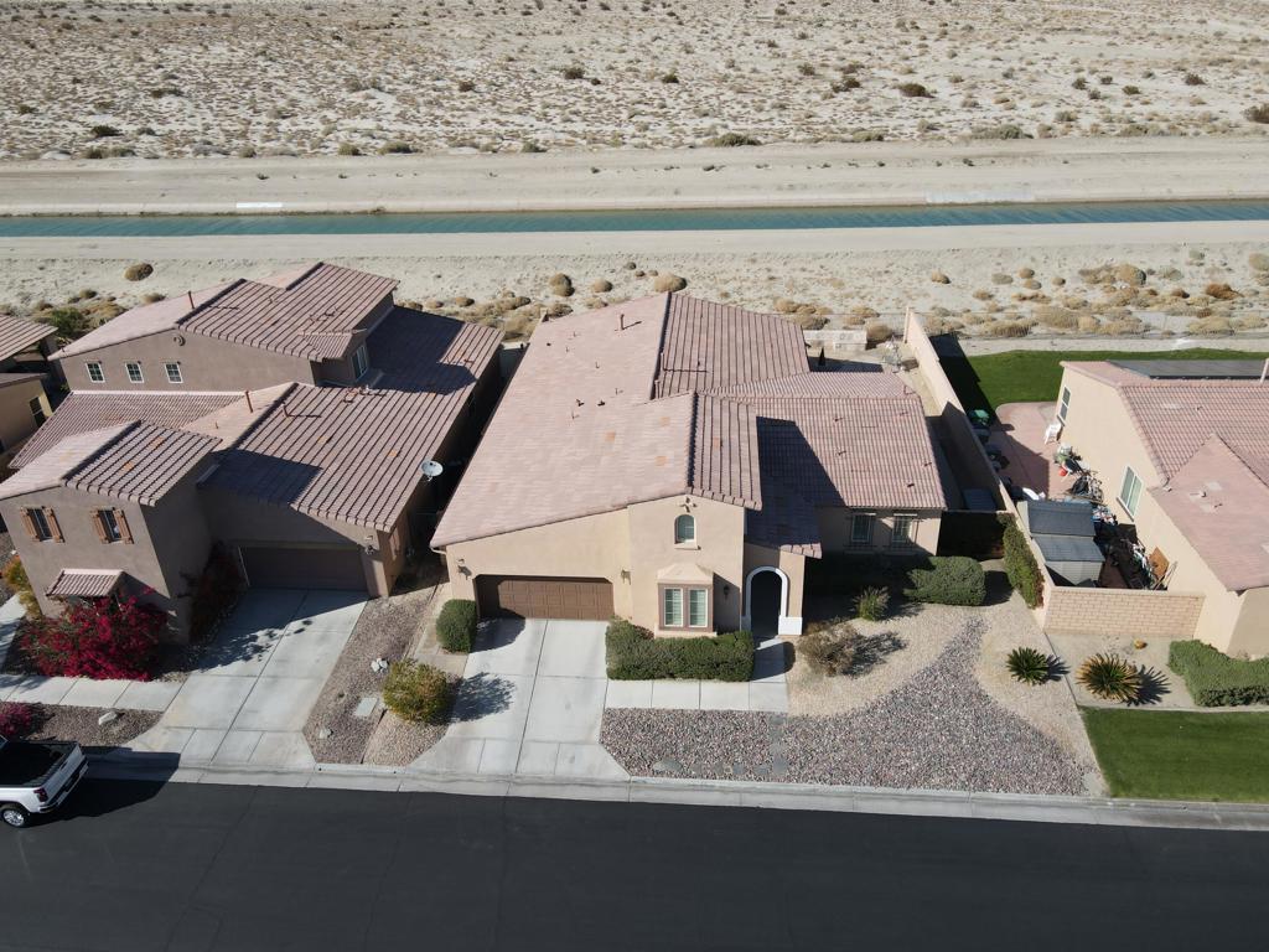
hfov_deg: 71.6
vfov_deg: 56.8
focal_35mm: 24
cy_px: 476
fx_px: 880
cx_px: 634
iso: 110
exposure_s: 1/800
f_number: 2.8
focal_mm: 4.5
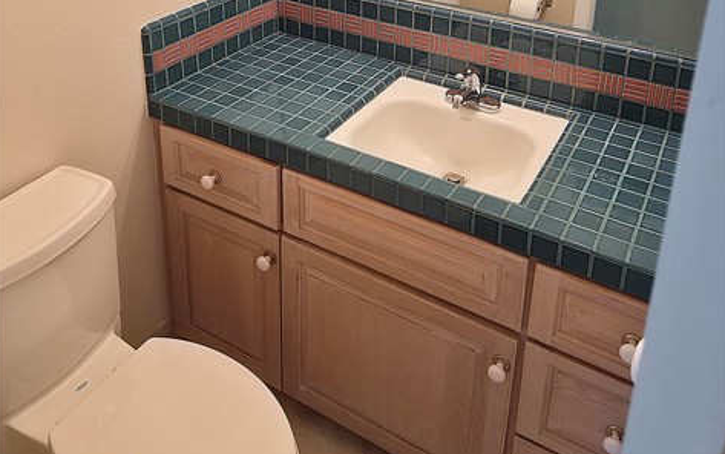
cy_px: 11
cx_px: 362
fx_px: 652
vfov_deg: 35.1
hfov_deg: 58.1
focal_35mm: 33
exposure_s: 1/60.2
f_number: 1.8
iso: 160
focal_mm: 5.4
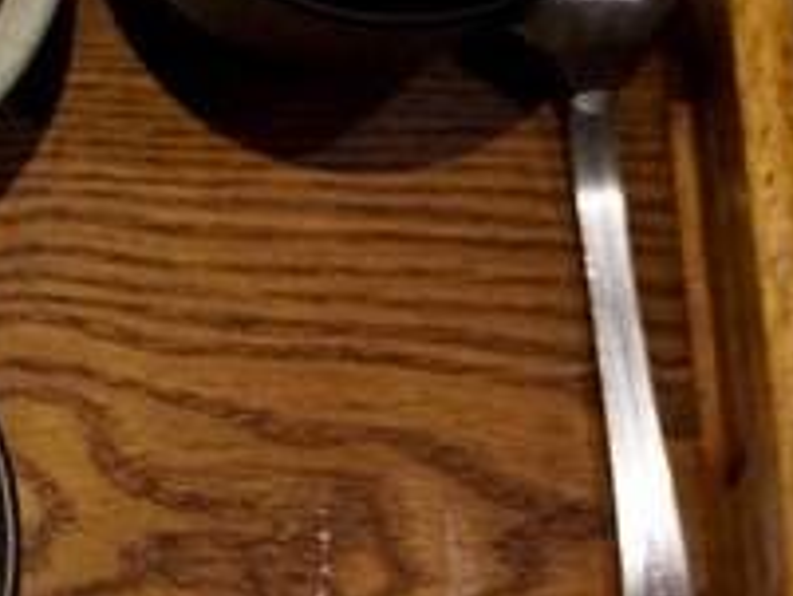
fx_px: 2419
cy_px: 306
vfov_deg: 14.0
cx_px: -422
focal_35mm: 106
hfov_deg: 16.8
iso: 3200
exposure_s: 1/50
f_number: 4
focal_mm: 23
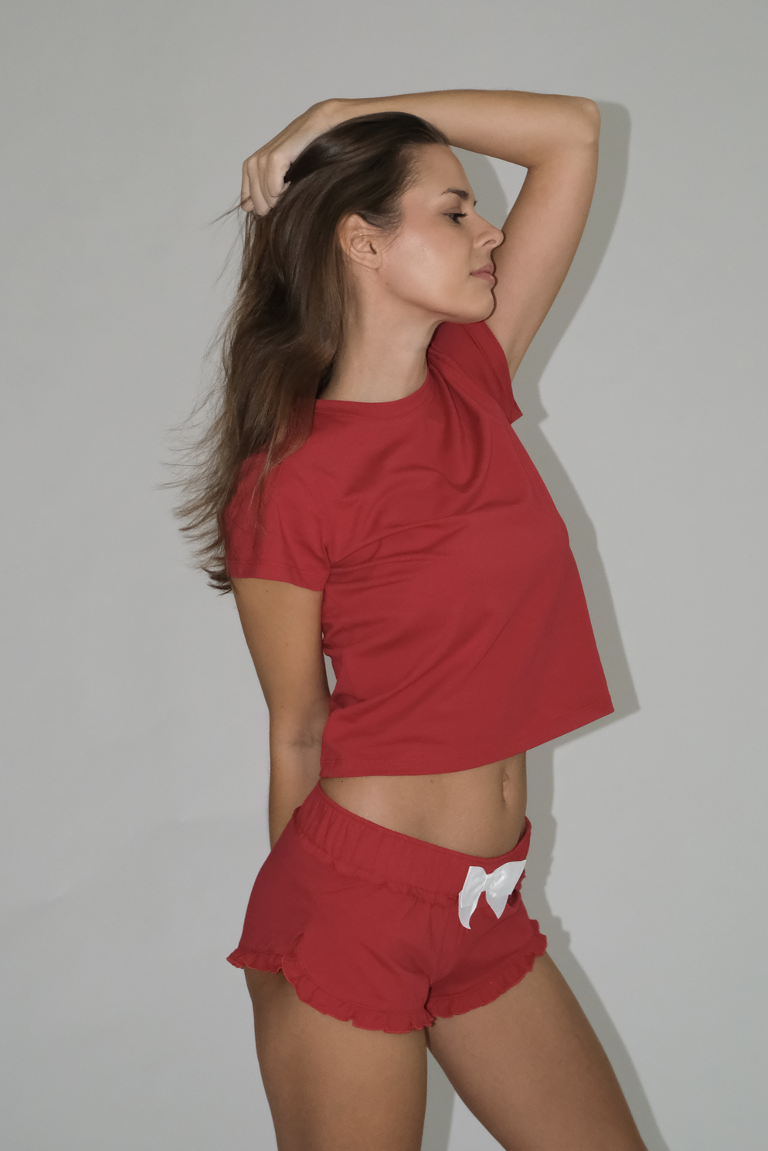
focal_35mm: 44
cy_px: 567
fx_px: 1408
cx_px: 391
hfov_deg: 30.5
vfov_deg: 44.5
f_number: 4.4
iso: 2000
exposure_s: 1/100
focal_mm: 27.1
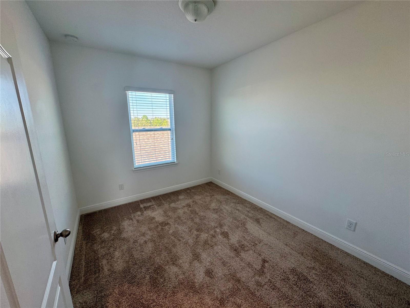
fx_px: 166
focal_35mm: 14
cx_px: 205
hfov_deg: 102.1
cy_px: 154
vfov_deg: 85.7
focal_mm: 2.22
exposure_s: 1/120
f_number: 2.2
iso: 125
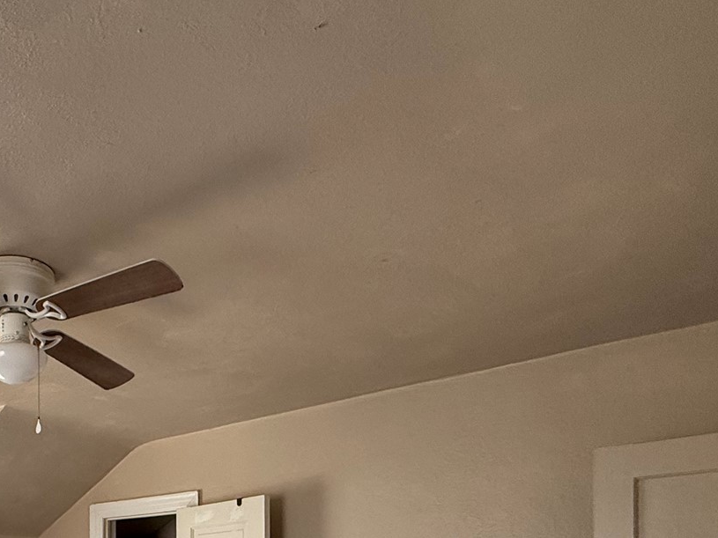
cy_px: 603
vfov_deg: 36.0
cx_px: 82
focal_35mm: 33
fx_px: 684
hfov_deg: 49.7
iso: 200
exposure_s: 1/99
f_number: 2.2
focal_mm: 2.22
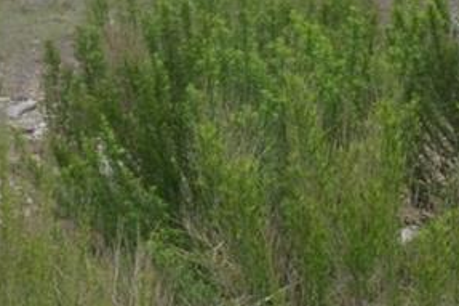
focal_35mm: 278
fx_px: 3542
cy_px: -10
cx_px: 1391
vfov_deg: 4.9
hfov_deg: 6.7
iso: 100
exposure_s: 1/250
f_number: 8
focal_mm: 26
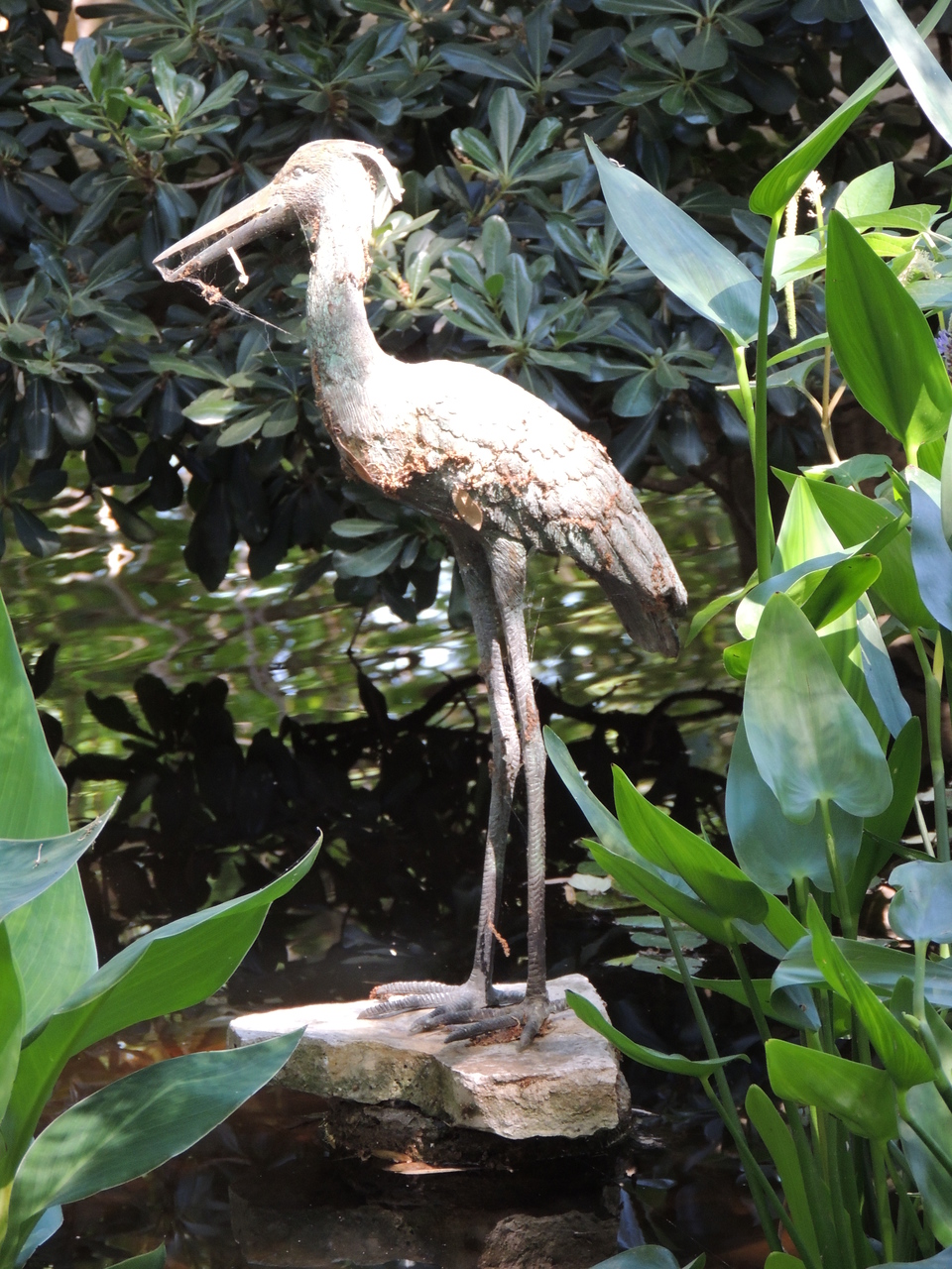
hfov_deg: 5.0
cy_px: 634
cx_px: 476
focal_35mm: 300
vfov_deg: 6.6
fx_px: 11001
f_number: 4.8
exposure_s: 1/60
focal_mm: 53.5
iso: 400
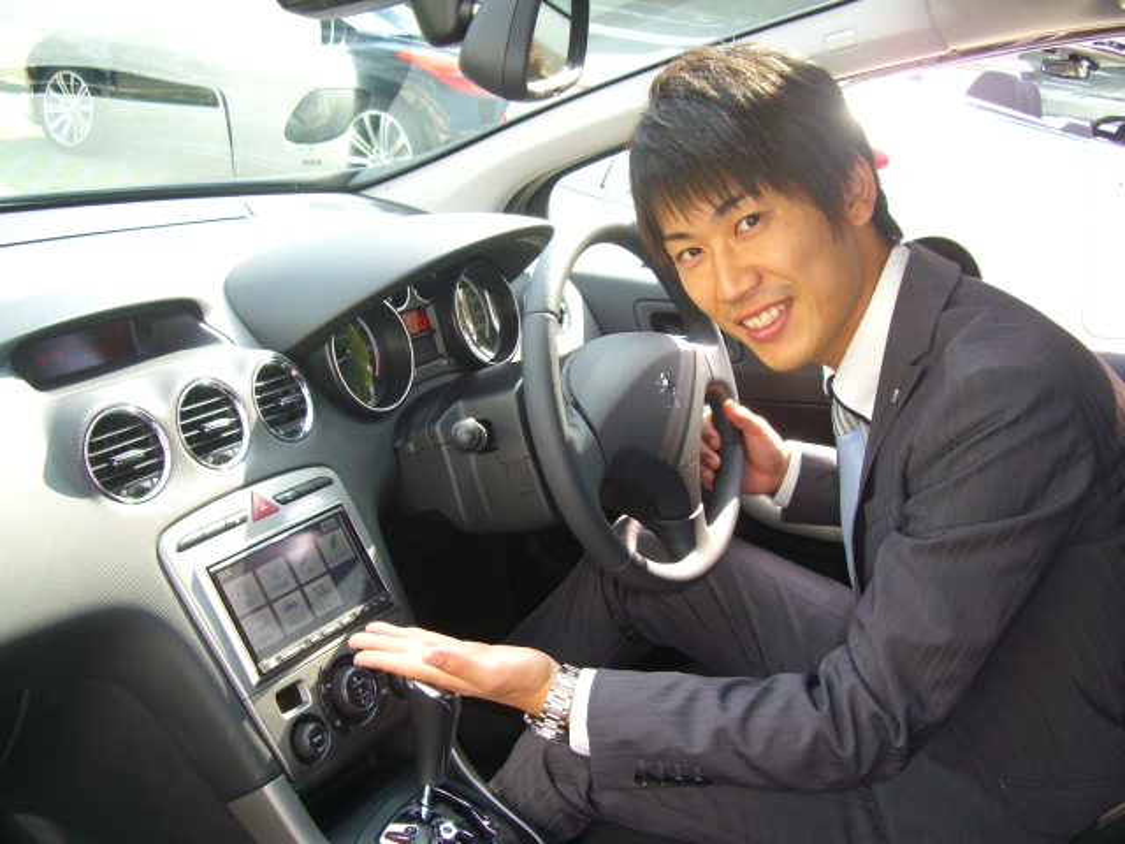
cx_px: 562
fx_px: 1235
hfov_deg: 49.0
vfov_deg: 37.7
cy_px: 422
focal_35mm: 38
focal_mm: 7.9
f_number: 2.8
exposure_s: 1/160
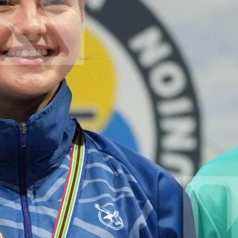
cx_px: 24
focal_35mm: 833
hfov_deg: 2.1
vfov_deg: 2.1
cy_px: 235
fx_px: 6480
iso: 3200
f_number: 2.8
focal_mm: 200
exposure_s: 1/250
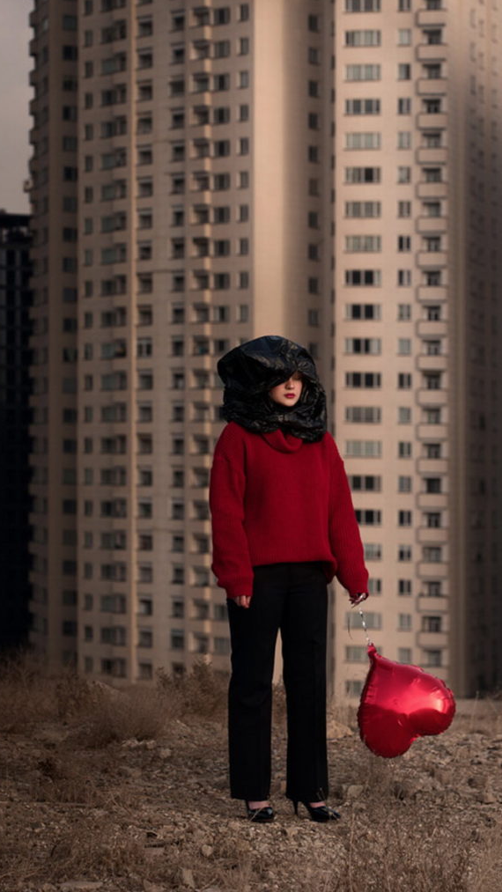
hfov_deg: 11.2
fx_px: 2555
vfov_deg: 19.8
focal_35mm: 108
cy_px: 448
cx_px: 288
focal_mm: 102
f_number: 5.6
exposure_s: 1/400
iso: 200
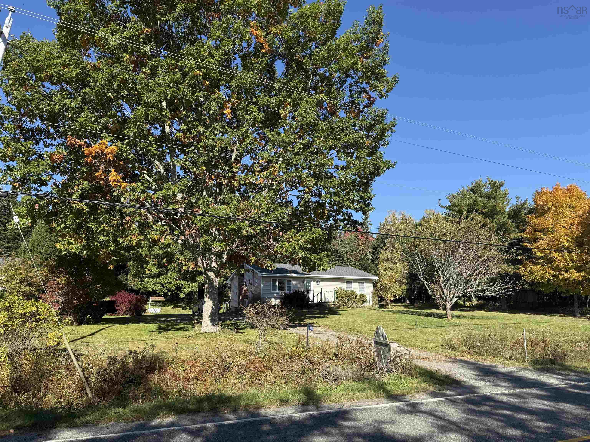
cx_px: 295
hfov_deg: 71.6
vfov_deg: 56.8
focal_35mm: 24
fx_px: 409
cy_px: 221
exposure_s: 1/2370
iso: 80
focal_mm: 6.76
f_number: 1.78
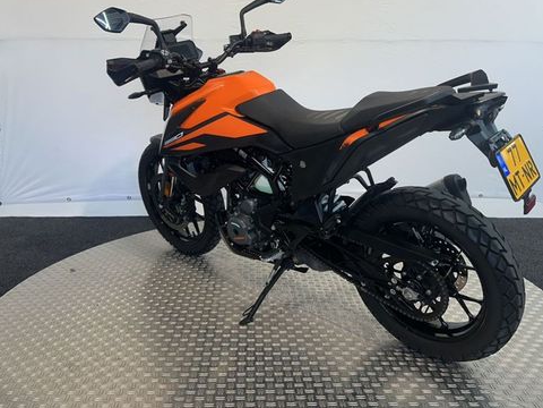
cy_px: 141
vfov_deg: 43.6
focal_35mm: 32
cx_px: 288
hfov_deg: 56.8
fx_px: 502
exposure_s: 1/107
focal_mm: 6.86
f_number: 1.78
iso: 50
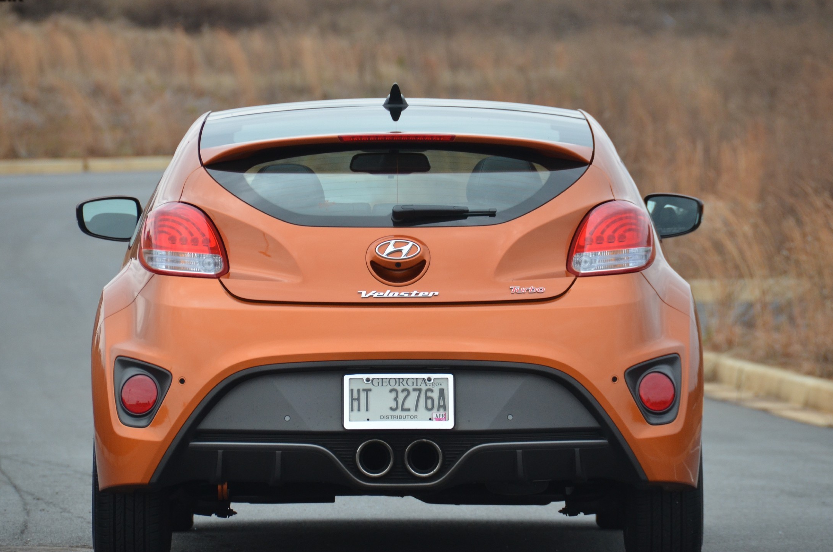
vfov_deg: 4.0
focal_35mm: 346
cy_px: 303
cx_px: 417
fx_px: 7990
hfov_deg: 6.0
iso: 800
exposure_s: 1/640
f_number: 5.6
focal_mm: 200
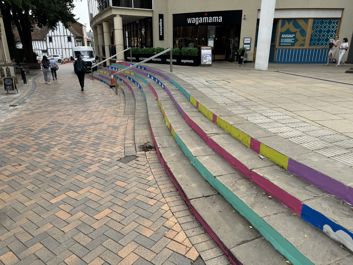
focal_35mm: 24
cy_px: 132
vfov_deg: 56.8
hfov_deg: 71.6
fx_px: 245
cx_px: 176
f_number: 1.78
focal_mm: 6.76
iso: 80
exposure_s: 1/1215
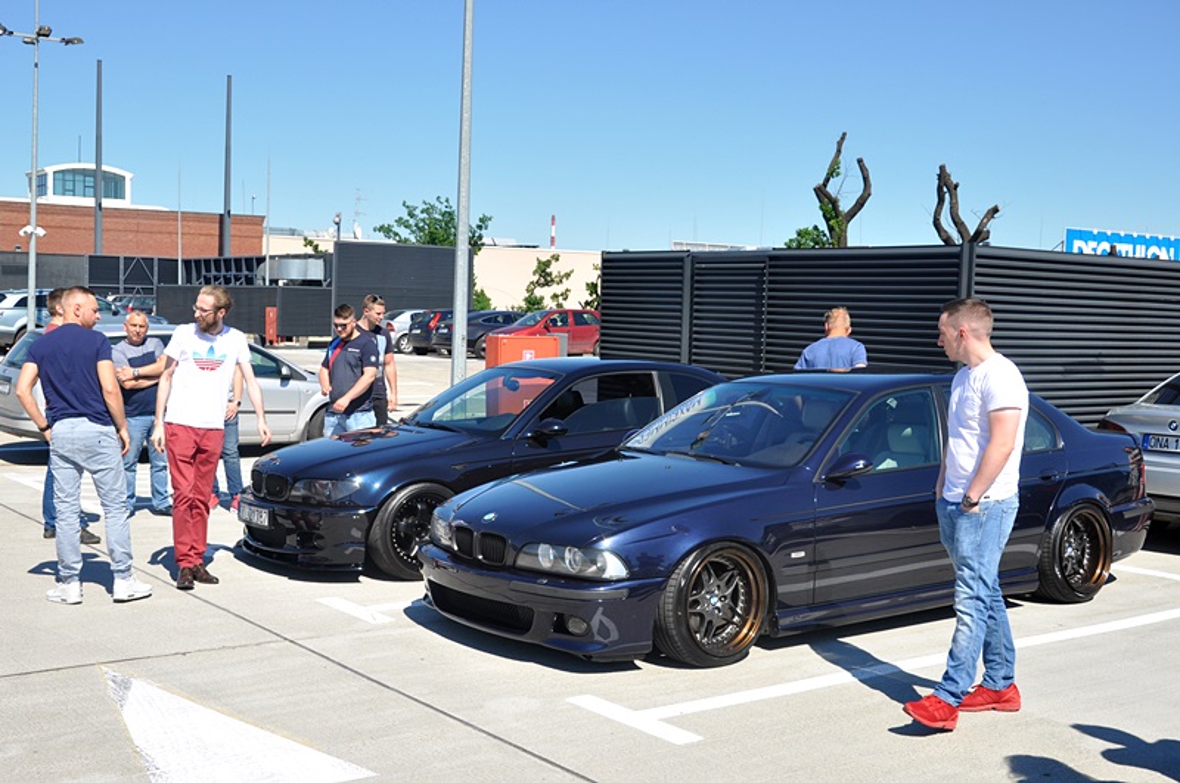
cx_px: 590
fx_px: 1375
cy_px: 392
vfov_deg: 31.8
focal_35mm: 42
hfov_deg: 46.5
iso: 200
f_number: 9
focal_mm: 28
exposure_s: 1/320
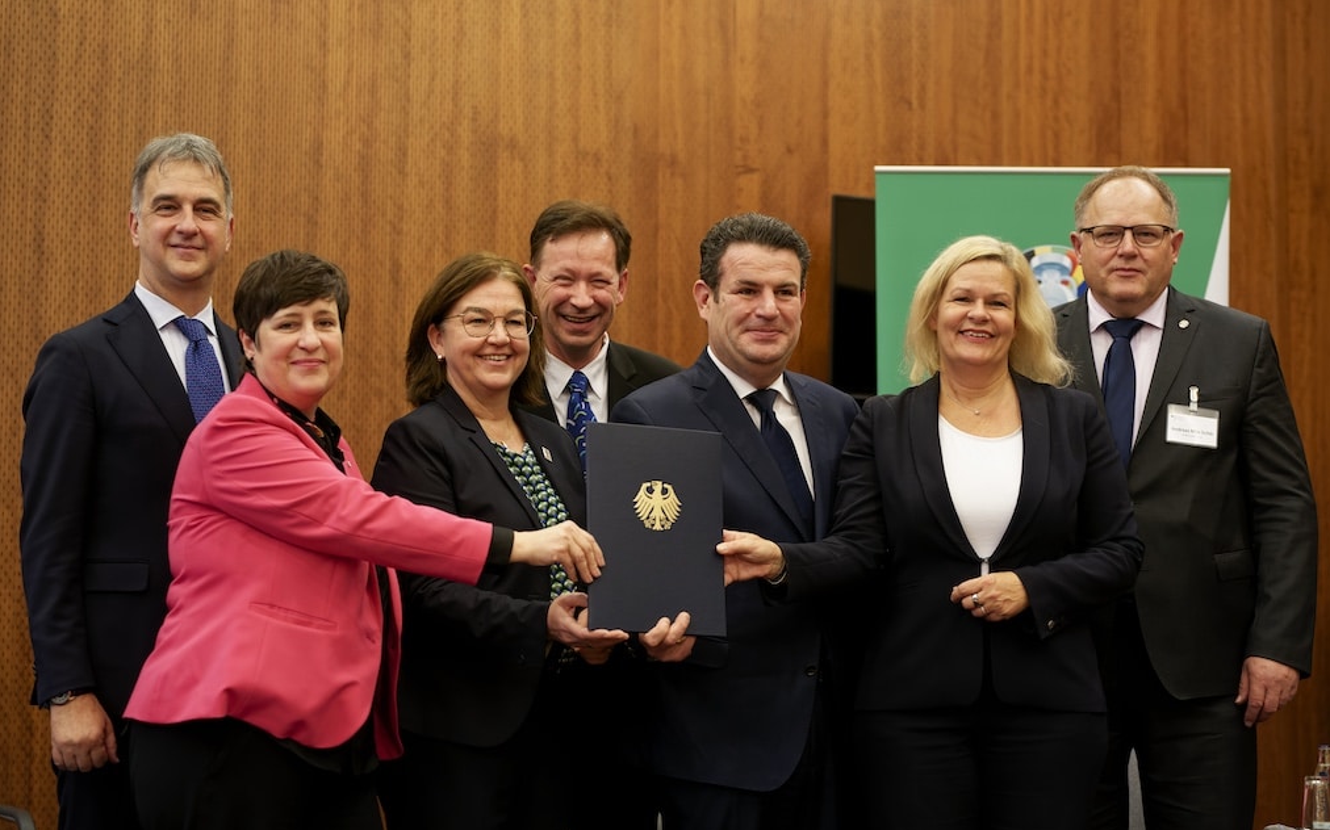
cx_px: 665
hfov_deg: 31.5
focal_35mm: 65
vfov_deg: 20.0
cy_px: 425
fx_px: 2356
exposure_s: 1/160
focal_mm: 63
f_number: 2.8
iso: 1600
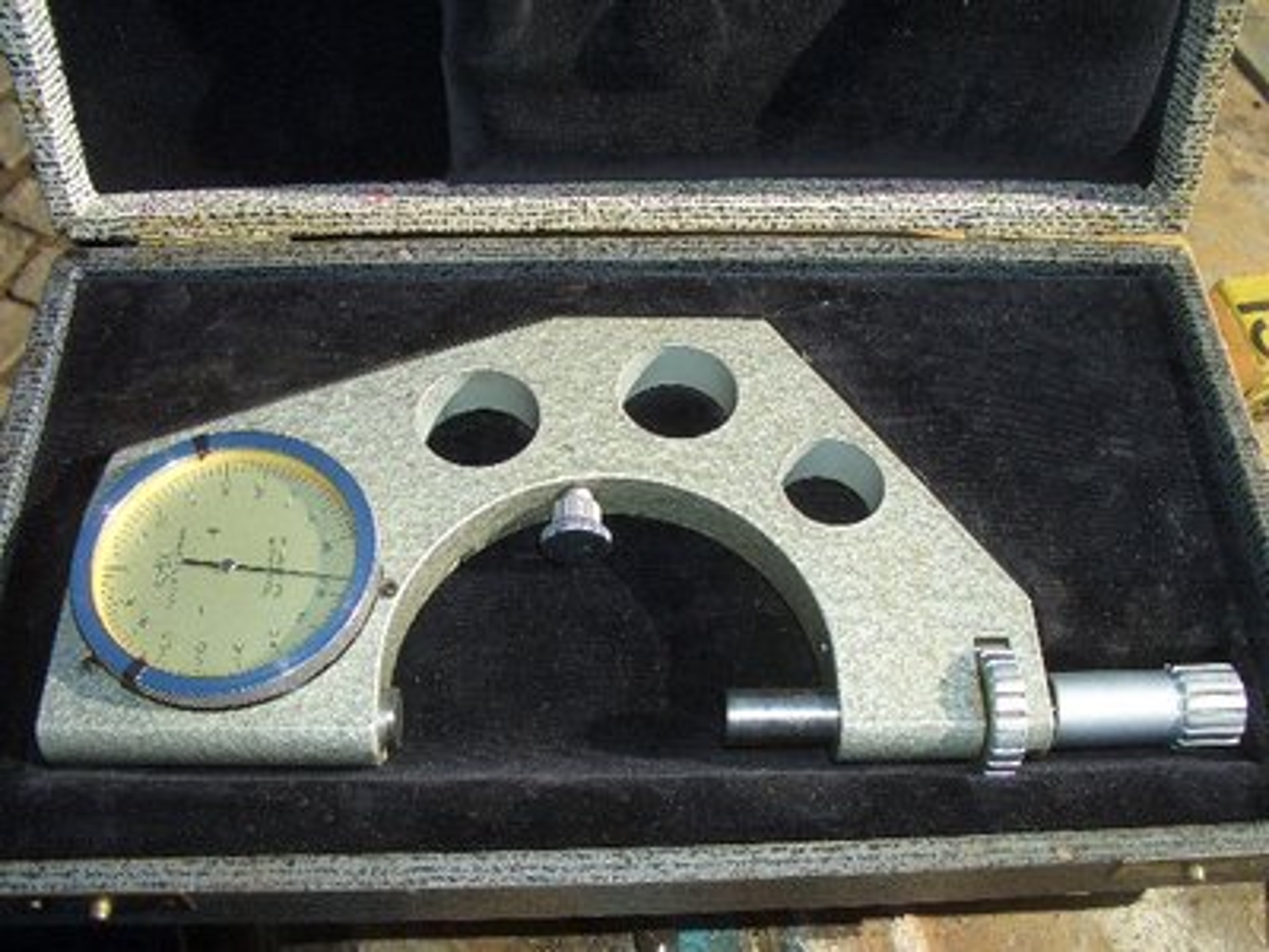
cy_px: 476
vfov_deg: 40.7
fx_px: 1283
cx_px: 634
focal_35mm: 35
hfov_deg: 52.6
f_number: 2.6
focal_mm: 5.8
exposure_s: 1/400
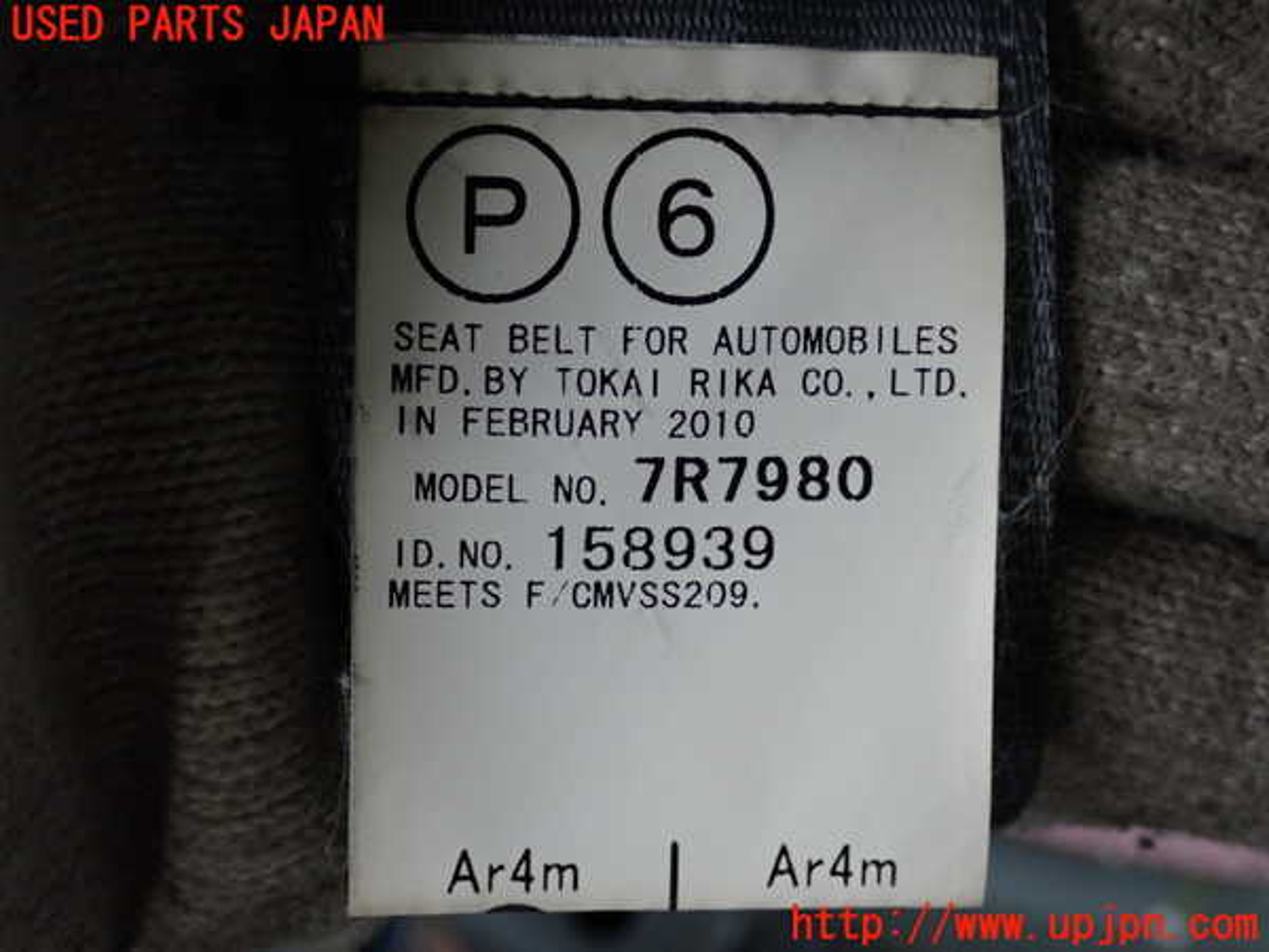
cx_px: 634
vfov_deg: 27.0
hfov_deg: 35.5
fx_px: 1980
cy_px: 476
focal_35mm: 54
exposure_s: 1/125
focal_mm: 9.65
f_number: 3.3
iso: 500
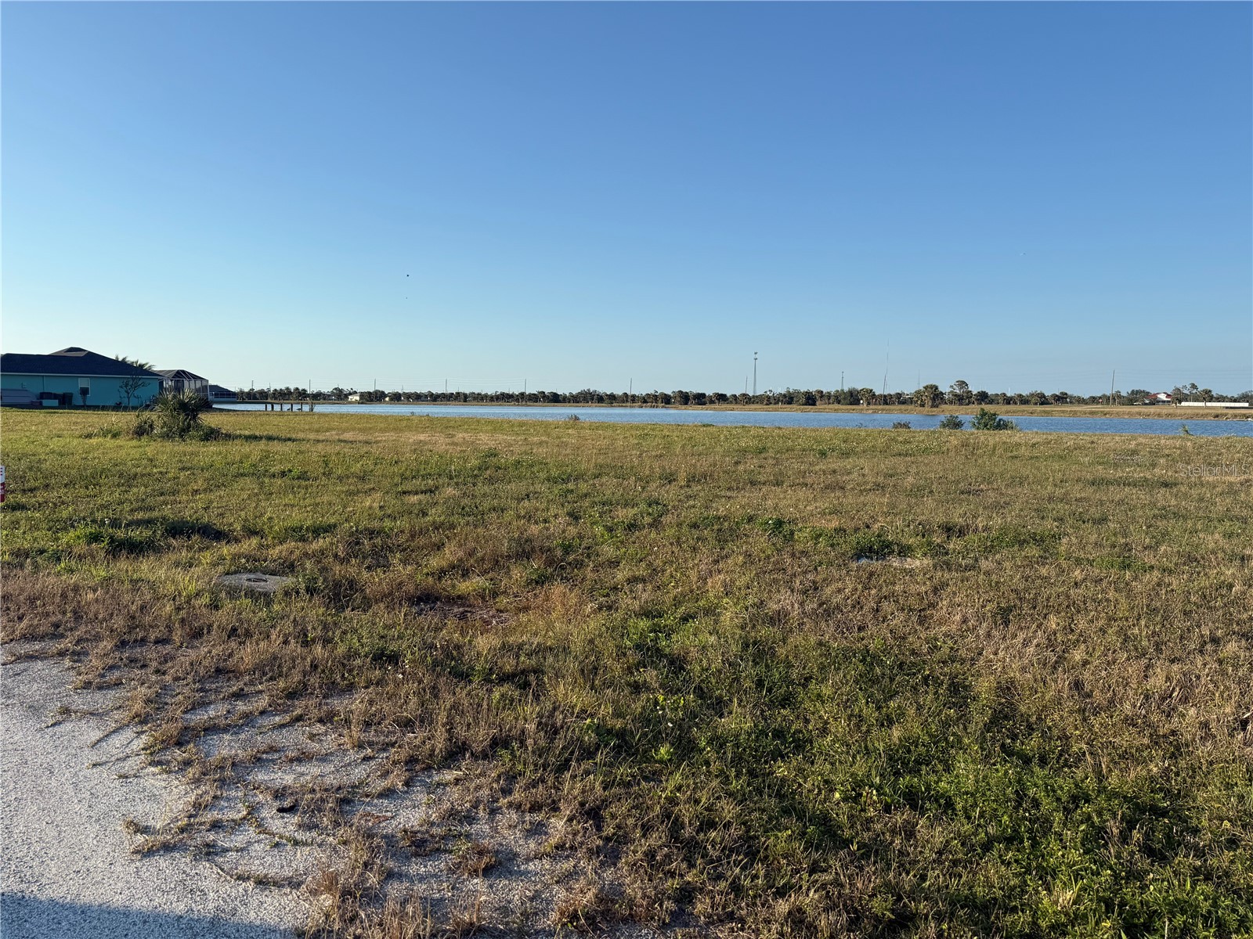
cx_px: 626
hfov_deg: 71.6
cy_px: 470
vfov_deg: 56.8
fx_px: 869
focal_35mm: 24
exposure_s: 1/4405
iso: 80
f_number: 1.78
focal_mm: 6.76
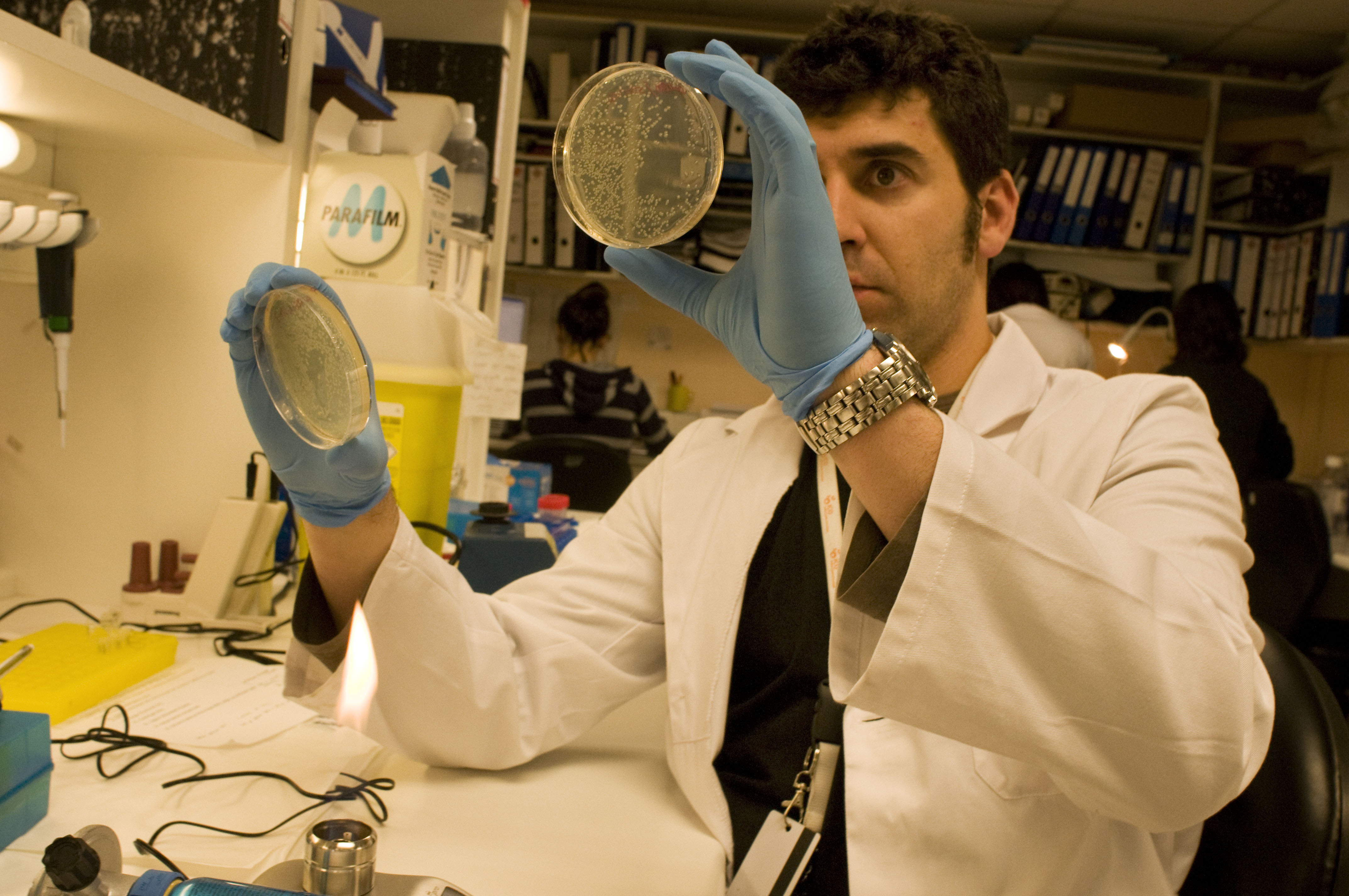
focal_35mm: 30
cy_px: 448
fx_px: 1123
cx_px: 674
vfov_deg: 43.5
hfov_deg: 62.0
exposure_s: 1/60
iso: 800
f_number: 8
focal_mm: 20
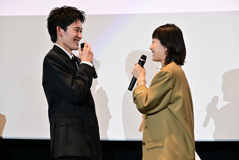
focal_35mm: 101
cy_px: 80
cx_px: 120
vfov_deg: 13.6
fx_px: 671
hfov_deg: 20.2
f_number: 6.3
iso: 10000
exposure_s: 1/200
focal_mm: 101
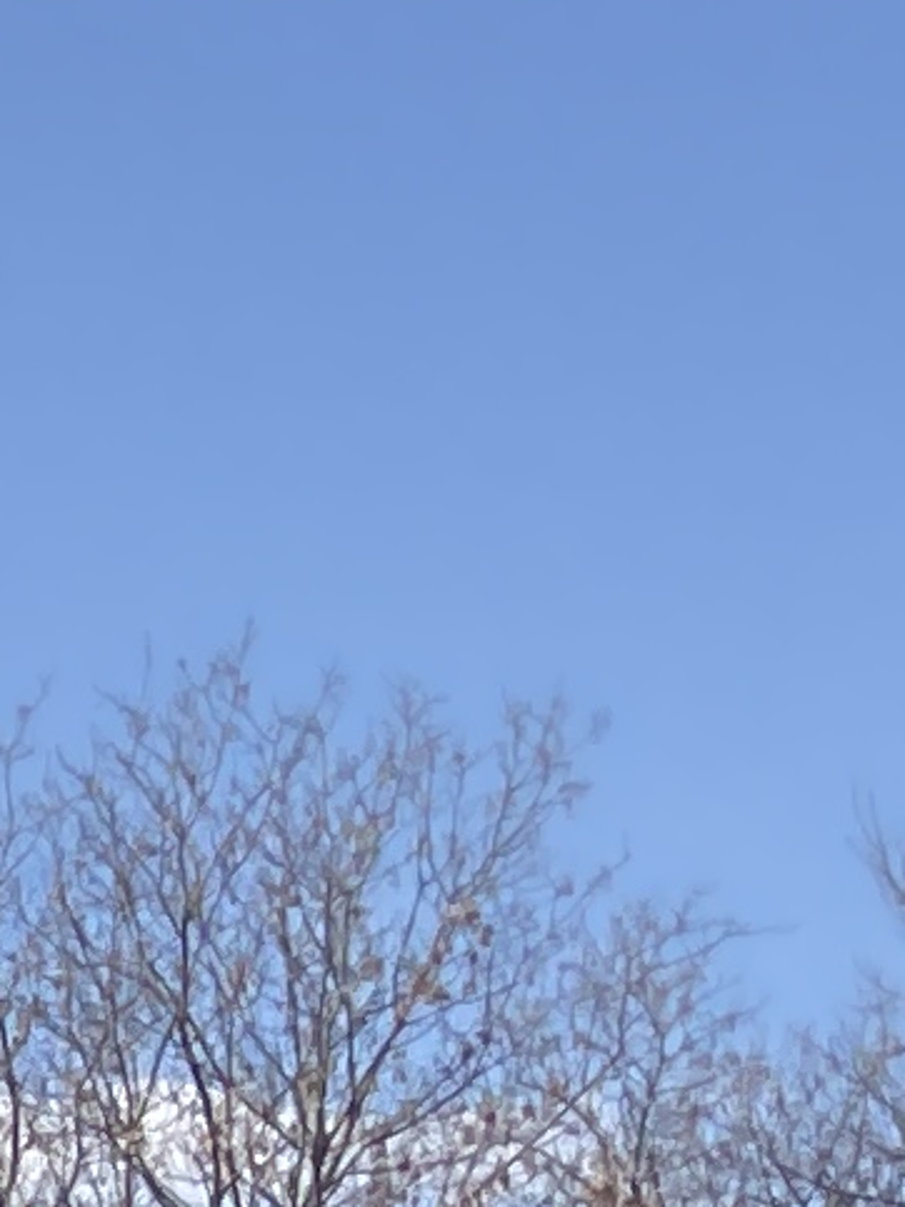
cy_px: 2864
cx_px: -2845
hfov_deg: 5.3
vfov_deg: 7.6
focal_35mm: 242
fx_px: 8440
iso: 16
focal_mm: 3
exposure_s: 1/1490
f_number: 1.8
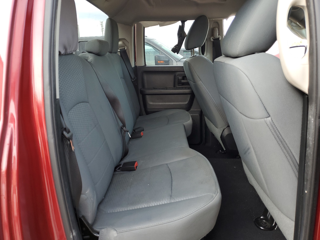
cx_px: 160
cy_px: 120
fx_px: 240
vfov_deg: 53.1
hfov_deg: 67.3
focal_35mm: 26
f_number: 1.5
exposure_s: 1/127
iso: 50
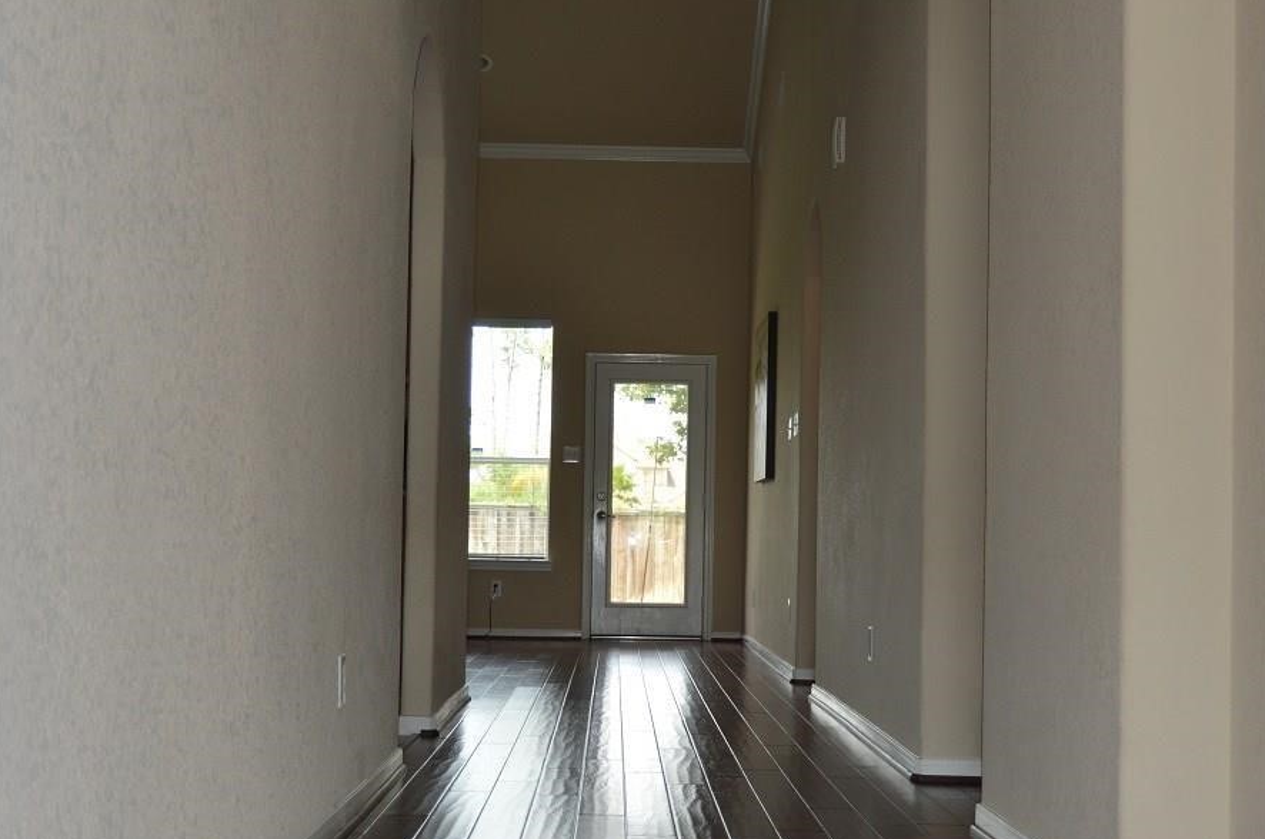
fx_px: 1825
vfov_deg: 25.9
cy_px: 477
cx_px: 631
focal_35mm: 52
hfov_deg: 38.2
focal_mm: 30
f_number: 4.2
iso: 180
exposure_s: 1/125
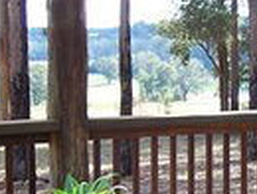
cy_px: 194
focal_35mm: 140
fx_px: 1041
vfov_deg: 10.5
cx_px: 243
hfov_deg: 13.9
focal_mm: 6.3
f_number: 2.8
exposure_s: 1/125
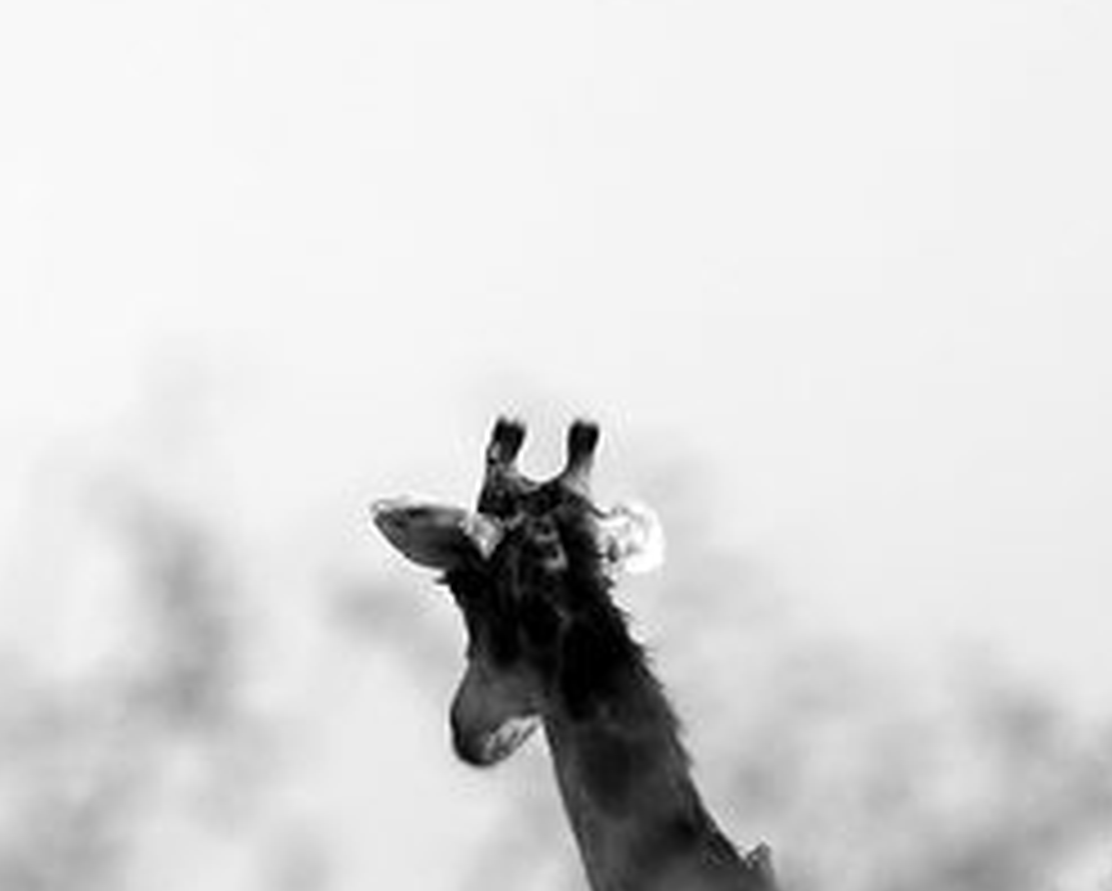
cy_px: 436
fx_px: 15019
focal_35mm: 456
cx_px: 684
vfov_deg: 3.4
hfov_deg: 4.2
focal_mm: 200
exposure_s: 1/4000
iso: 400
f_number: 4.5
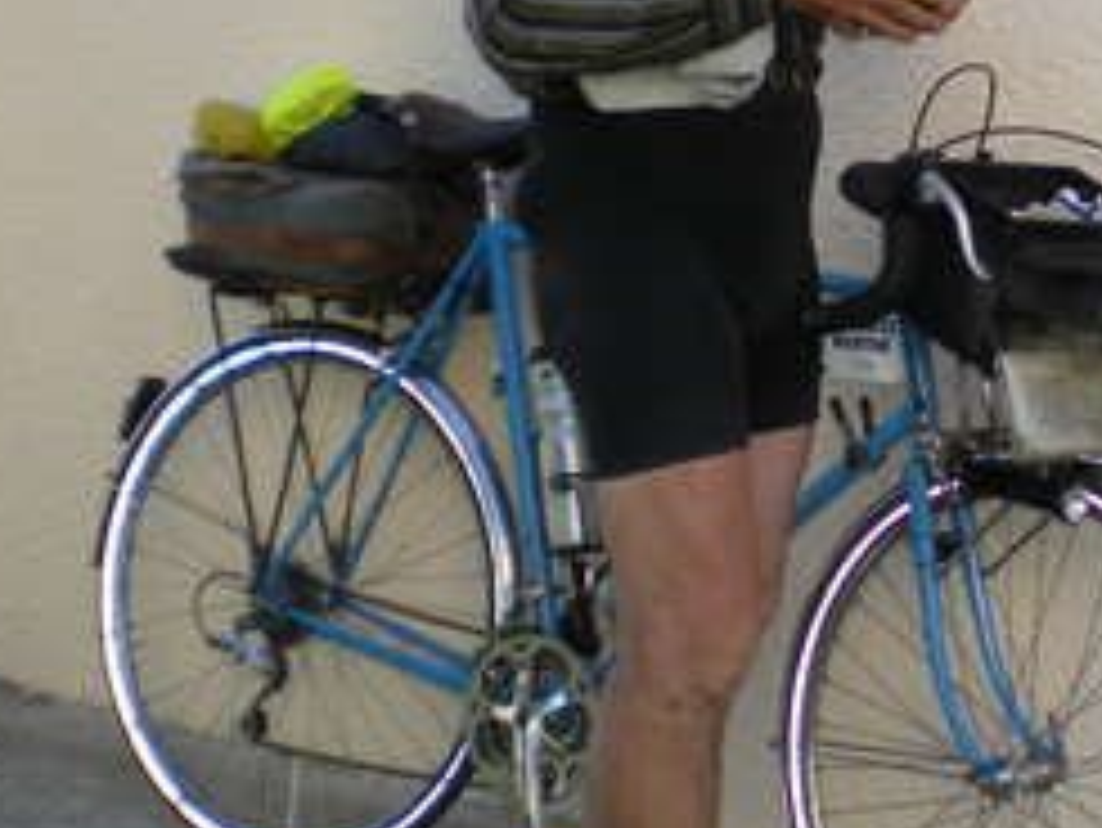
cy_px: 243
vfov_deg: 15.9
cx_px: 994
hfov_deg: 20.6
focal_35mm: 93
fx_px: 2962
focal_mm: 6.3
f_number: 3.1
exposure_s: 1/190
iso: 64
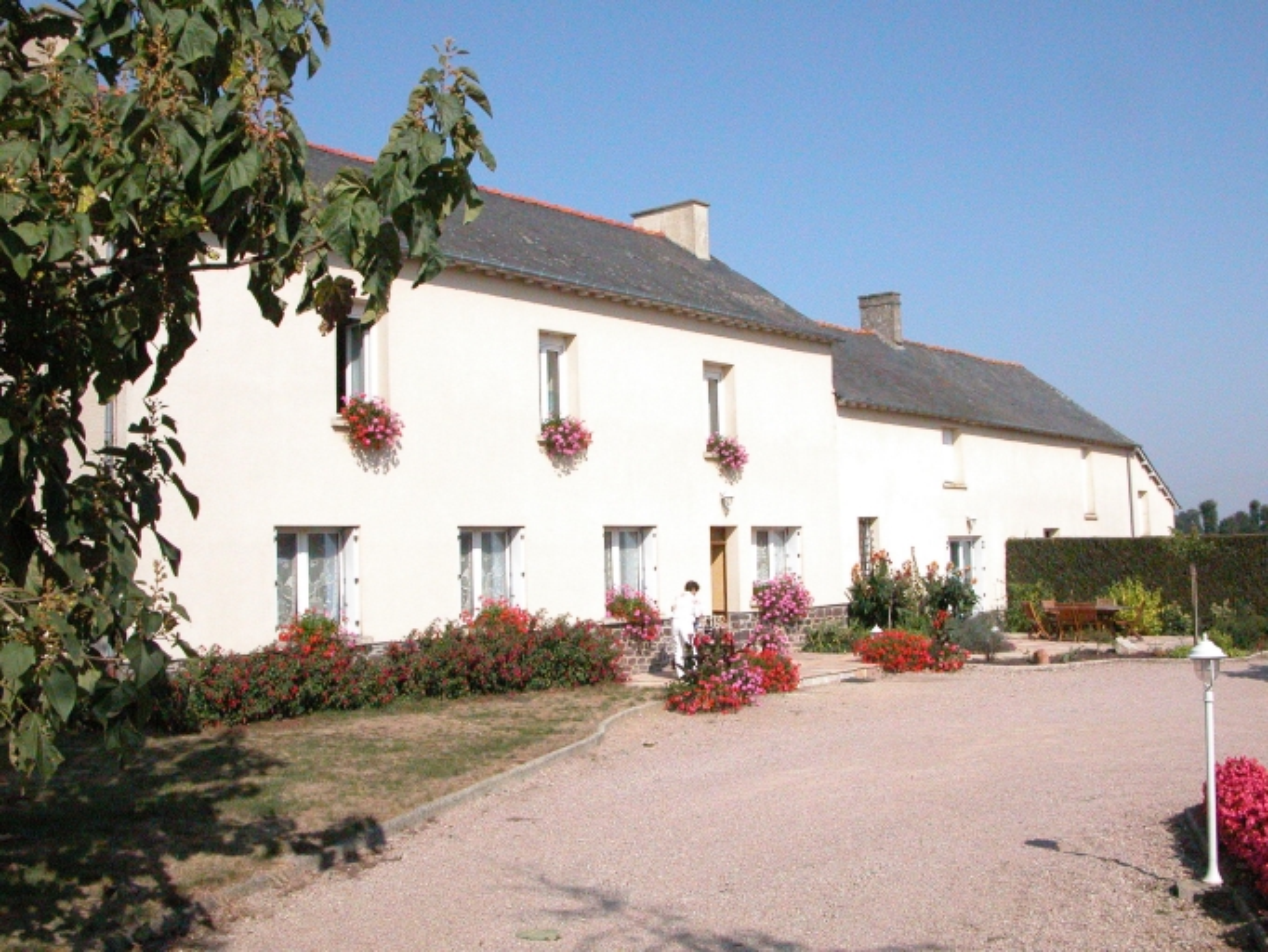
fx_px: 1283
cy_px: 476
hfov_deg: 52.6
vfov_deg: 40.7
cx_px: 634
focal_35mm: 35
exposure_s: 1/4000
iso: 800
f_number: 8
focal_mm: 8.9
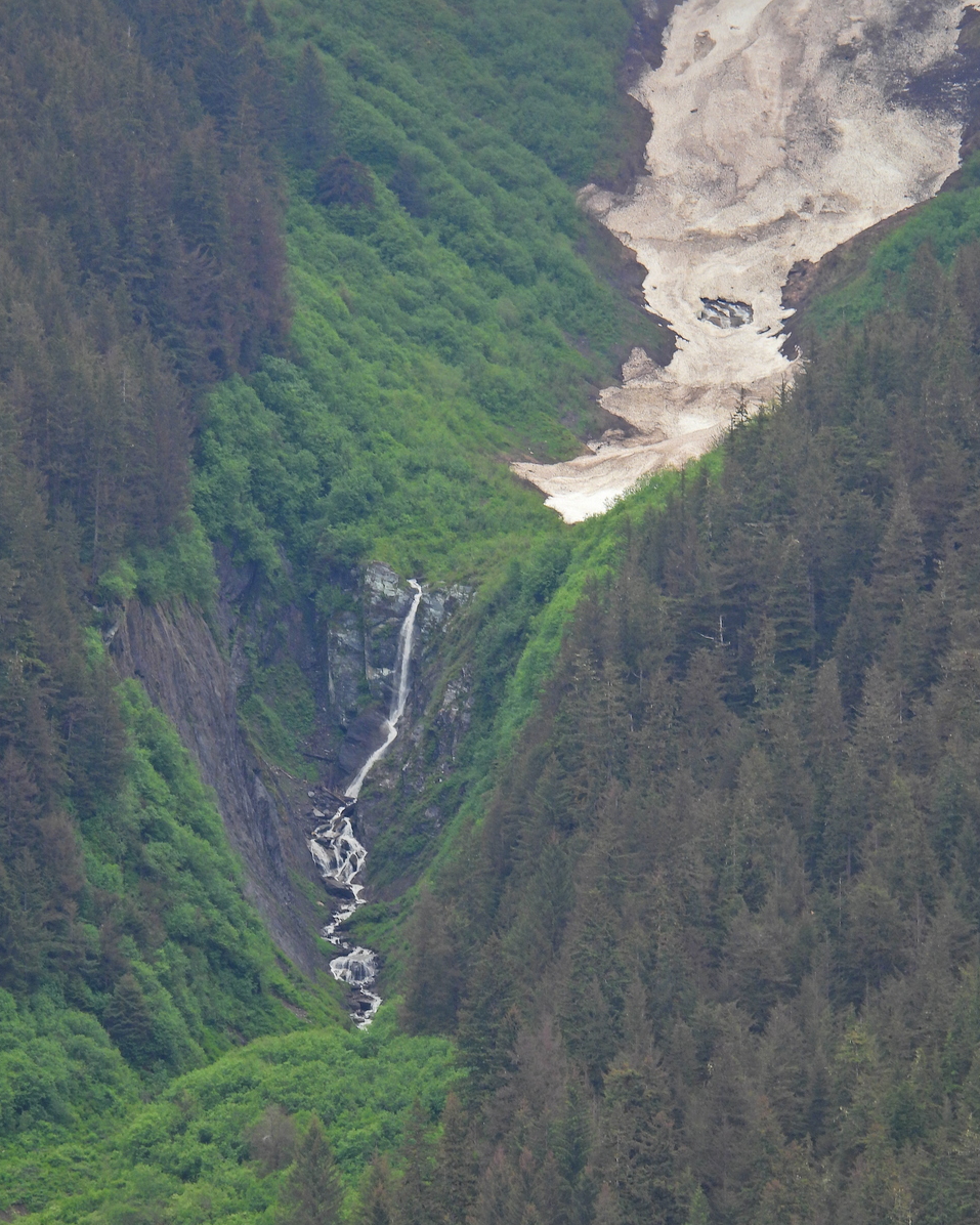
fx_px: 14392
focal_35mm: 397
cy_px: 612
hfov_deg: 3.9
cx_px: 489
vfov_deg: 4.9
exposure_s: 1/200
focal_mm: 67.8
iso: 100
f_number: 5
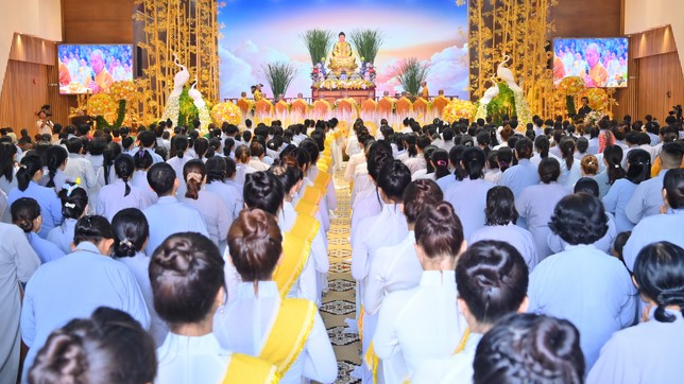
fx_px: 671
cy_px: 176
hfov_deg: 54.0
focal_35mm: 37
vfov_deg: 32.0
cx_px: 344
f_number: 5.6
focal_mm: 35
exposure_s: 1/80
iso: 1250
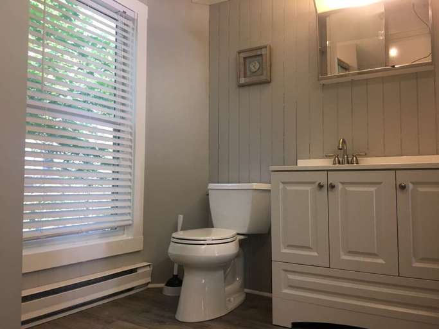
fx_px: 368
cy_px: 164
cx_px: 220
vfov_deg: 48.2
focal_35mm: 29
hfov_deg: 61.7
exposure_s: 1/30
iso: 40
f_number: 2.2
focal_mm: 4.15
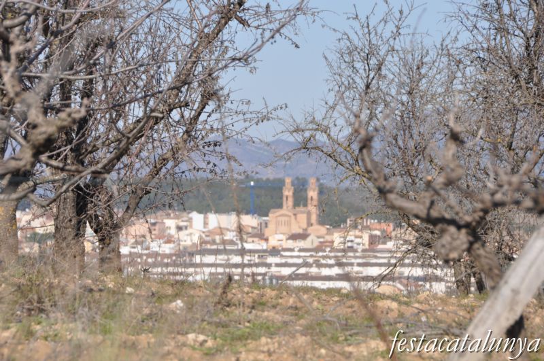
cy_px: 180
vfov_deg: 7.0
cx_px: 272
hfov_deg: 10.6
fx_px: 2942
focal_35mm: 195
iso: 500
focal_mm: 130
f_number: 9
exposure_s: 1/1250
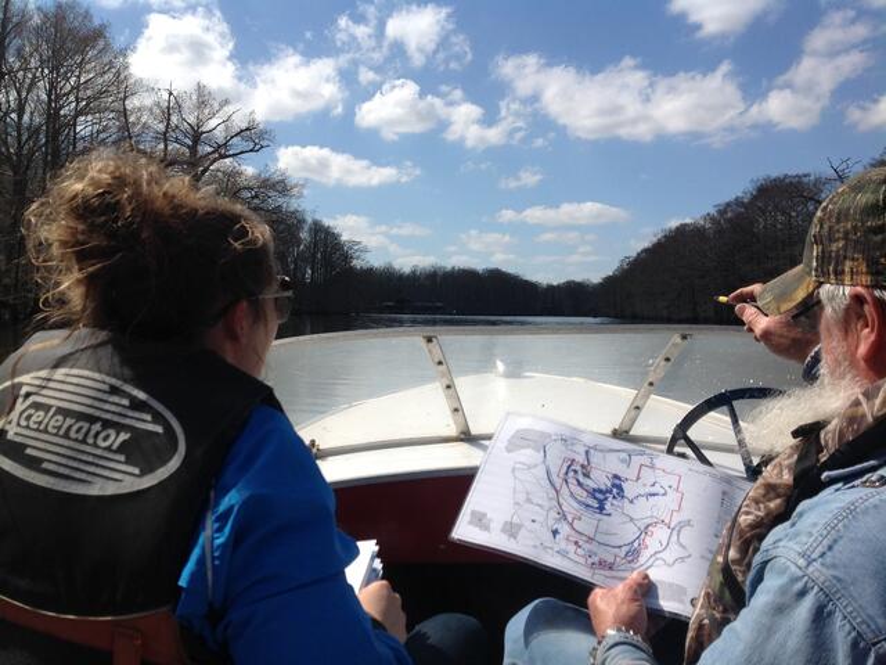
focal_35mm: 35
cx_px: 443
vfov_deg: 40.7
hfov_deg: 52.6
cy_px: 332
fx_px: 896
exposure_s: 1/3367
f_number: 2.4
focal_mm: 4.28
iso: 50
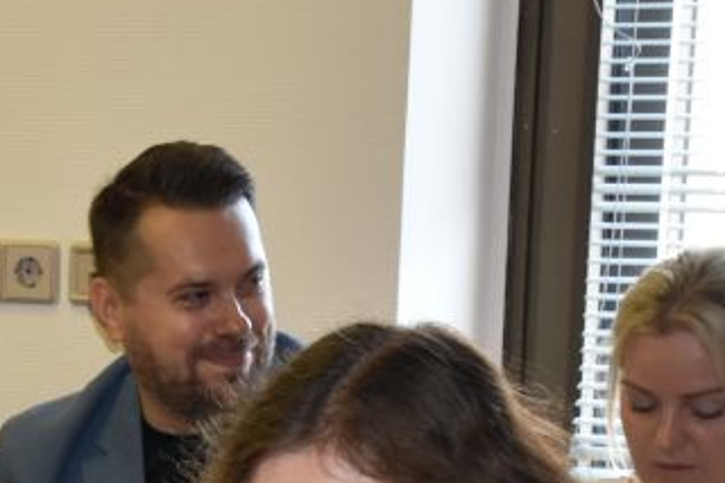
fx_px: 4307
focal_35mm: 214
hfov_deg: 9.3
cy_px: 655
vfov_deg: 6.4
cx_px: -433
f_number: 4.2
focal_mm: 38
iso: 500
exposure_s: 1/60
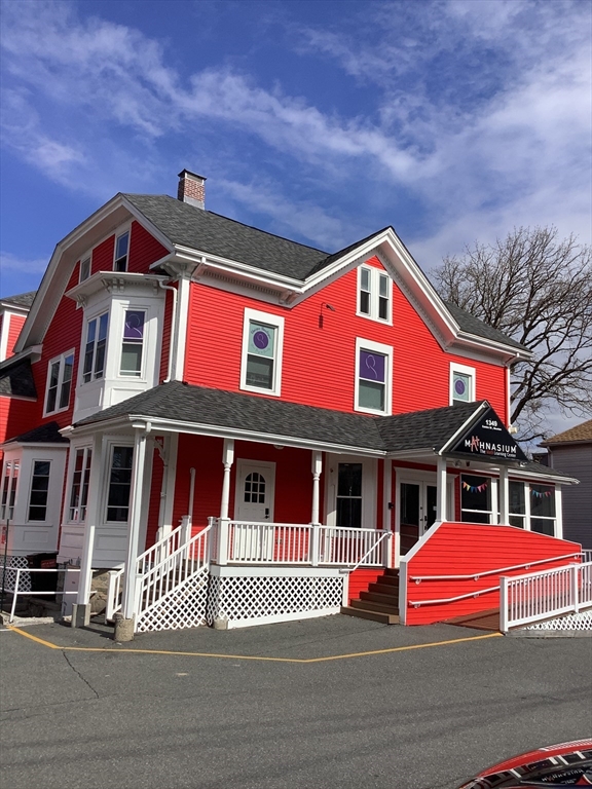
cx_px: 296
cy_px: 394
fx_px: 707
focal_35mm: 31
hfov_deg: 45.4
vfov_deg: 58.4
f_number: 2.4
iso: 25
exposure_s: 1/2262
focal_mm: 3.3
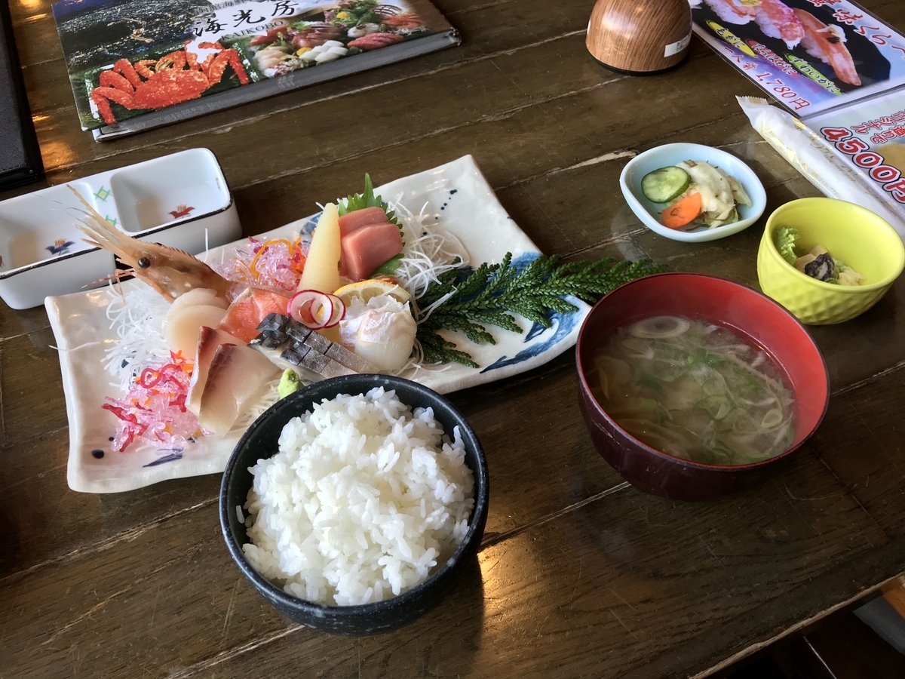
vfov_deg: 49.7
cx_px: 452
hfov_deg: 63.4
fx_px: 732
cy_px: 340
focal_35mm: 28
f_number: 1.8
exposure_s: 1/100
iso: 40
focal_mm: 3.99
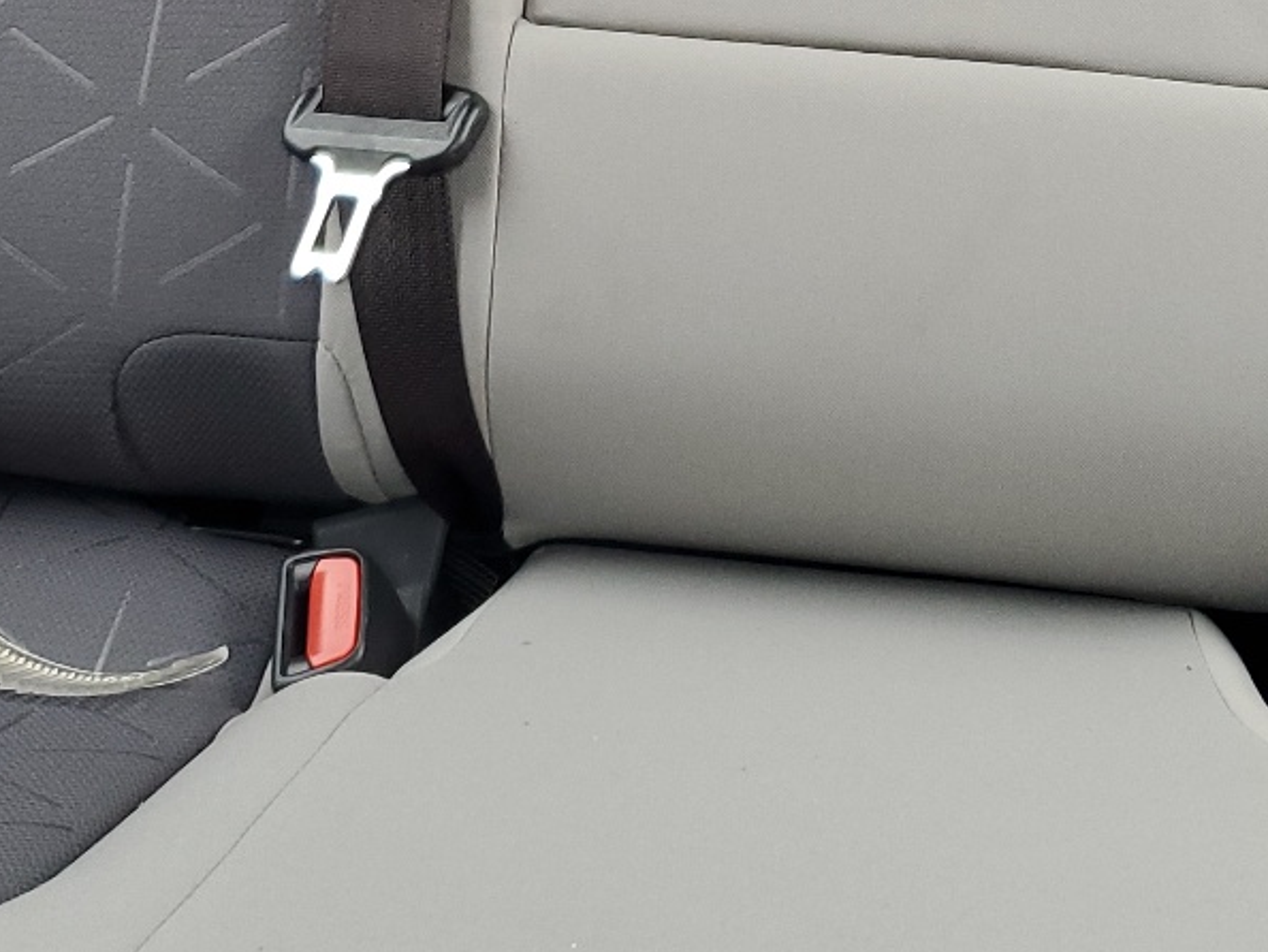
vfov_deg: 19.4
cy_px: -295
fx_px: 2565
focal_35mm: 70
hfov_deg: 27.6
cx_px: 843
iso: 70
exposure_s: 1/120
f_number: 1.5
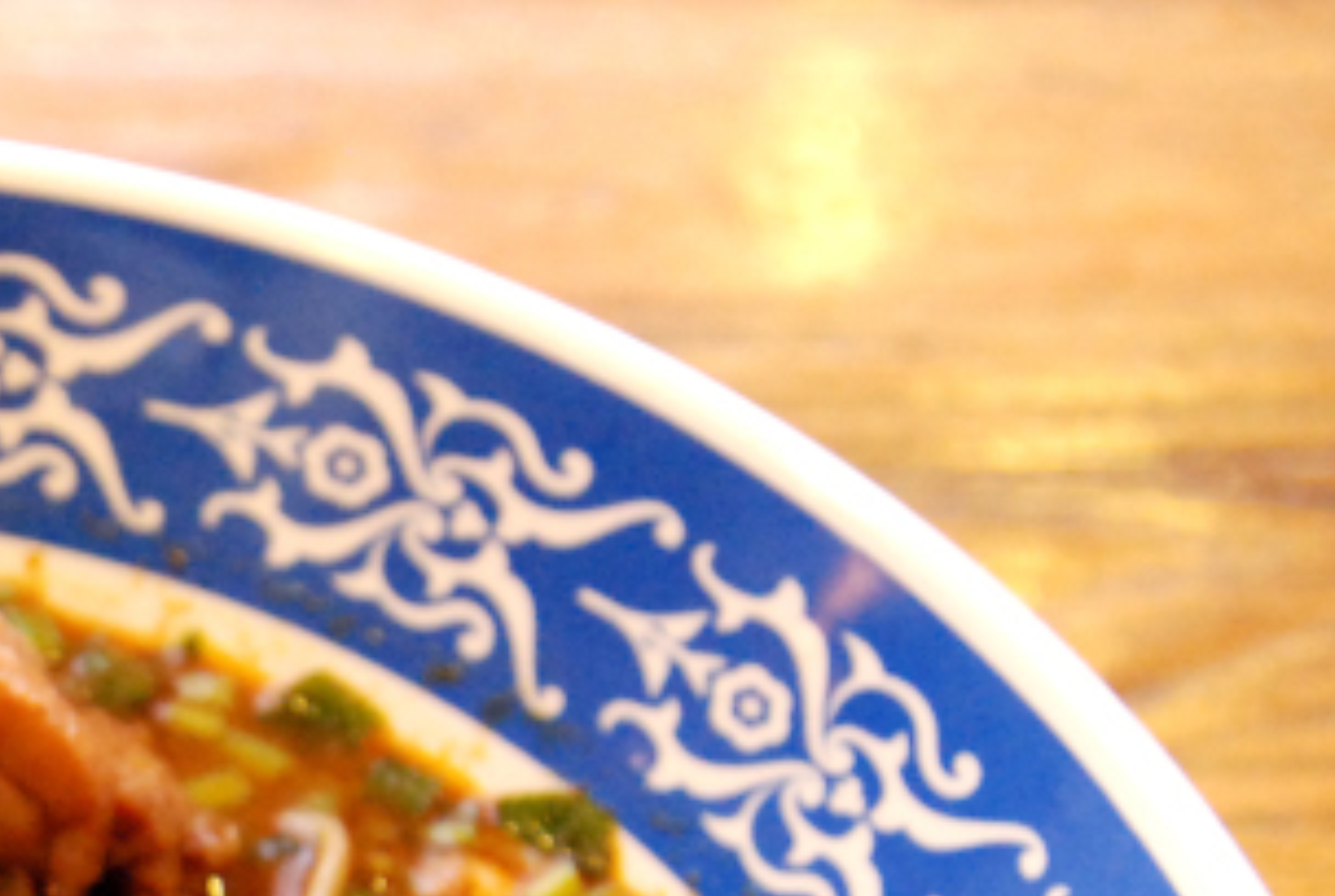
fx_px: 4124
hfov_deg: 17.0
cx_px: -514
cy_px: 1395
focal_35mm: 111
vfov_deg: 11.8
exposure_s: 1/80
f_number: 4.5
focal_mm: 22
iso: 1600
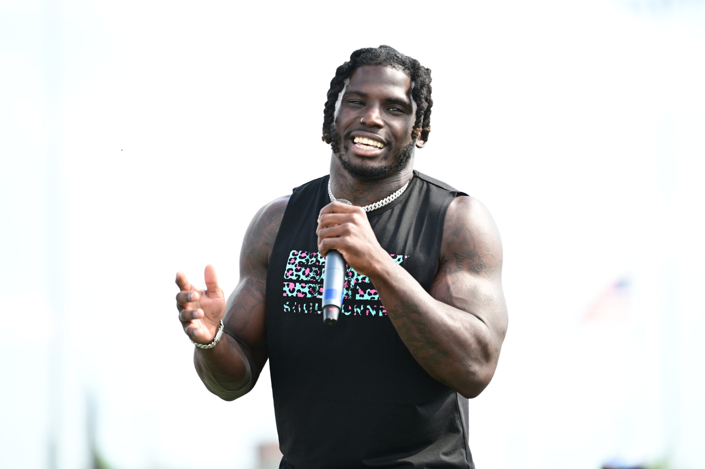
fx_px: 3914
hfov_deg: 10.3
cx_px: 352
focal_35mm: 200
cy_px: 234
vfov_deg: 6.9
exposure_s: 1/640
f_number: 2.8
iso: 200
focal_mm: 200
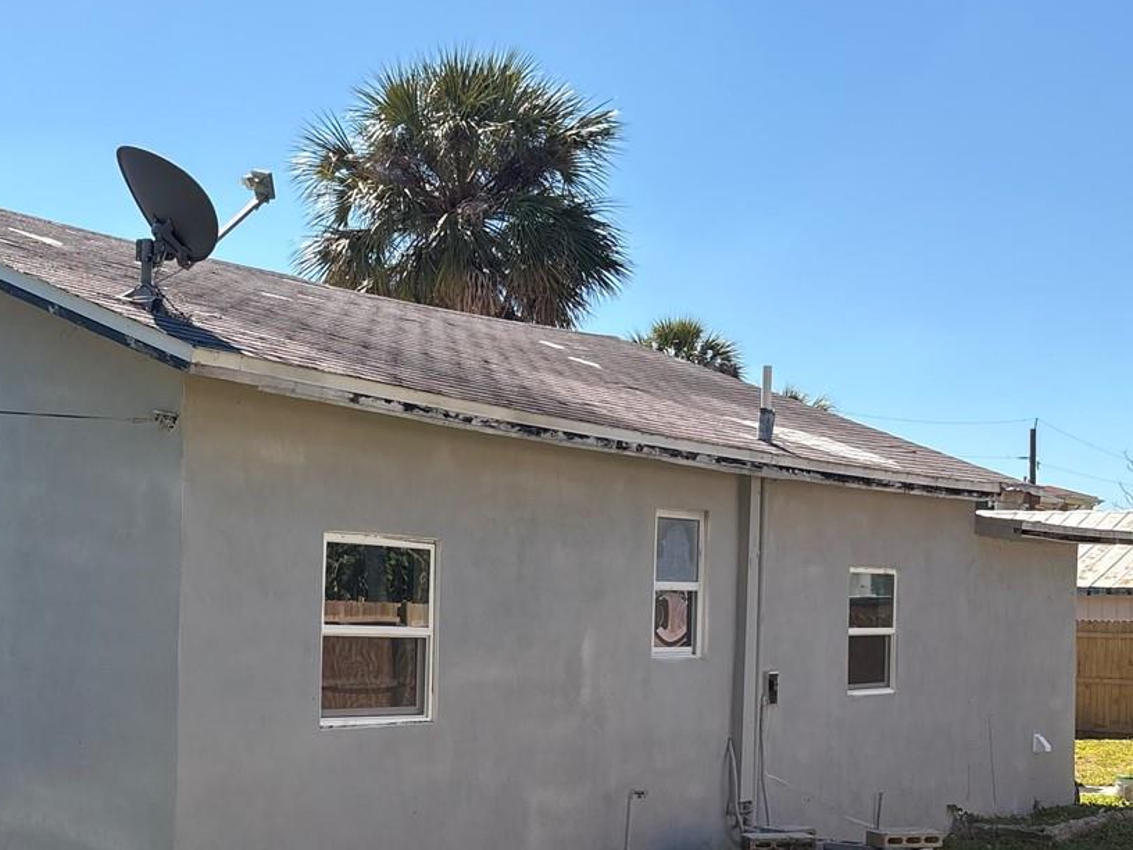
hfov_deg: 36.2
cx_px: 224
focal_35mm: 51
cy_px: 618
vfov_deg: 28.2
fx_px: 1669
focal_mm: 5.96
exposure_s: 1/2865
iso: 50
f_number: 1.6
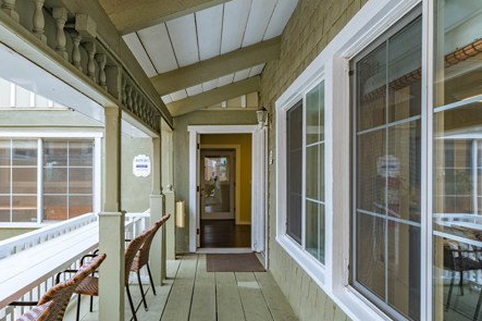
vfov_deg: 49.5
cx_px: 237
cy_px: 170
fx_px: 348
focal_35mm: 26
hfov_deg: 69.4
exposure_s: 1/160
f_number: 8
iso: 400
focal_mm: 18
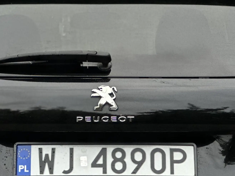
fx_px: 1521
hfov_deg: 8.8
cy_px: 191
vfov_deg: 6.6
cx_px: 94
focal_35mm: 224
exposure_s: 1/121
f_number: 2.8
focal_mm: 9
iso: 250
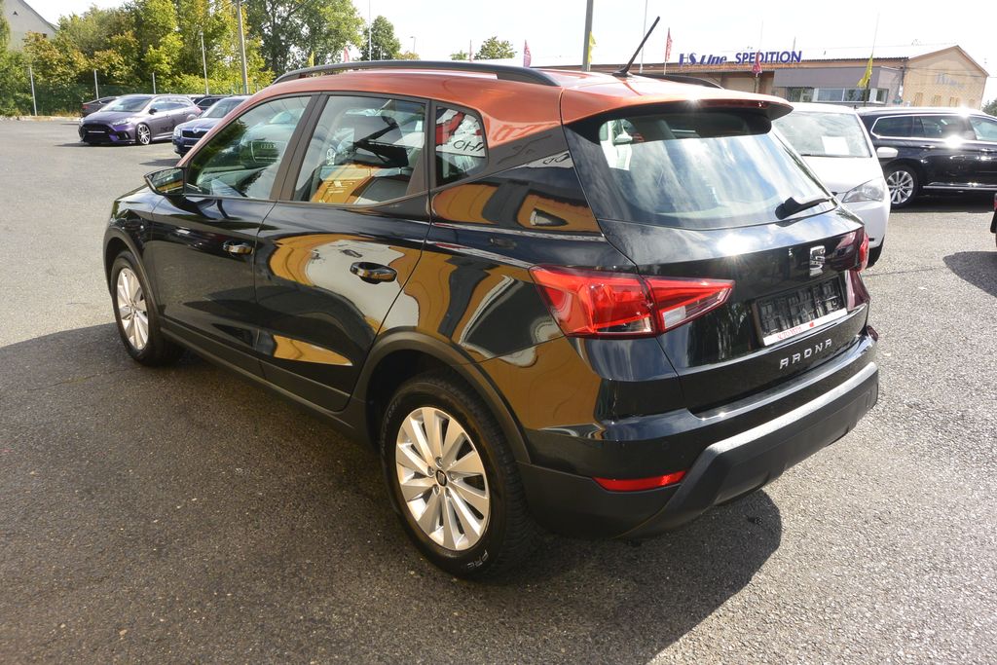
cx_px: 498
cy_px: 332
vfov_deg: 47.9
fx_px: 748
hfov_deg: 67.4
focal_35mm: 27
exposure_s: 1/250
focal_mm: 10
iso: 160
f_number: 7.1
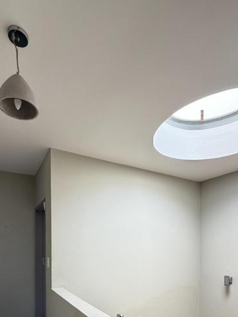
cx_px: 115
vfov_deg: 67.5
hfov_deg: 58.8
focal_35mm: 23
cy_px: 250
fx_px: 211
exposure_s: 1/68
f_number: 2.2
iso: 320
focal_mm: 2.22
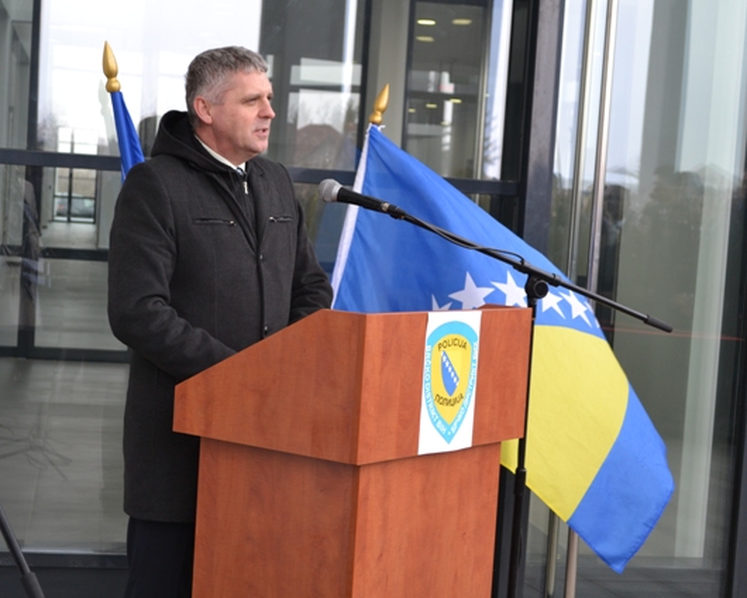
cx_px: 341
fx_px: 1503
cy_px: 300
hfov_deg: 27.9
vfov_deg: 22.5
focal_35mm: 68
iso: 360
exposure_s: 1/125
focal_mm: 40
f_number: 5.6
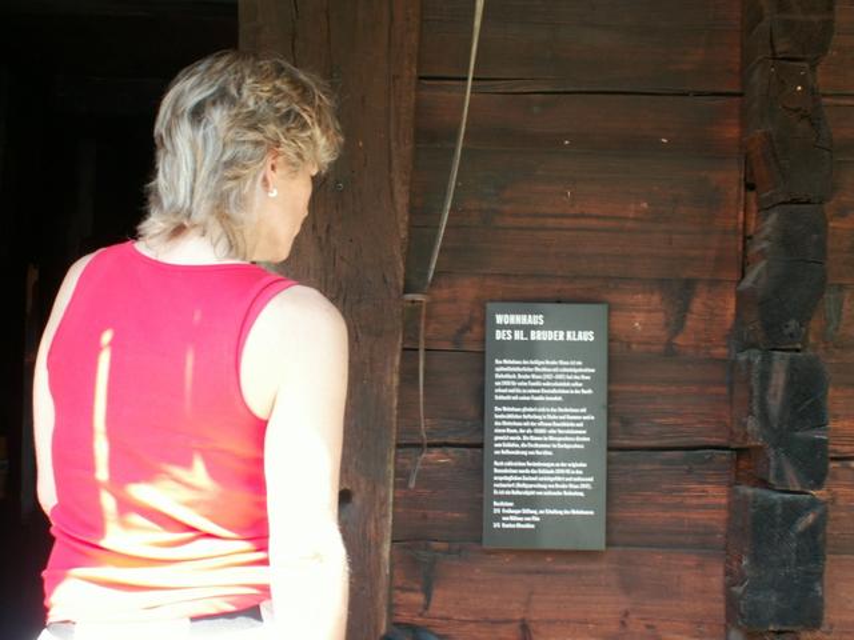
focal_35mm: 64
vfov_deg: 22.9
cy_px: 320
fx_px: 1579
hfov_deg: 30.3
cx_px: 427
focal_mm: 10.72
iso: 50
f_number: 3.2
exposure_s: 1/40
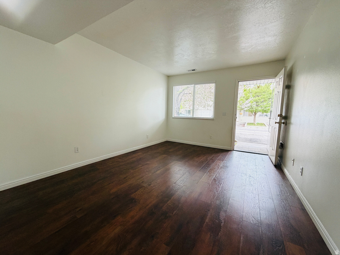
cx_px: 170
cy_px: 128
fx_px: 138
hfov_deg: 102.1
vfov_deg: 85.7
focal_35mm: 14
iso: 160
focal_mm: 2.22
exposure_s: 1/121
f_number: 2.2
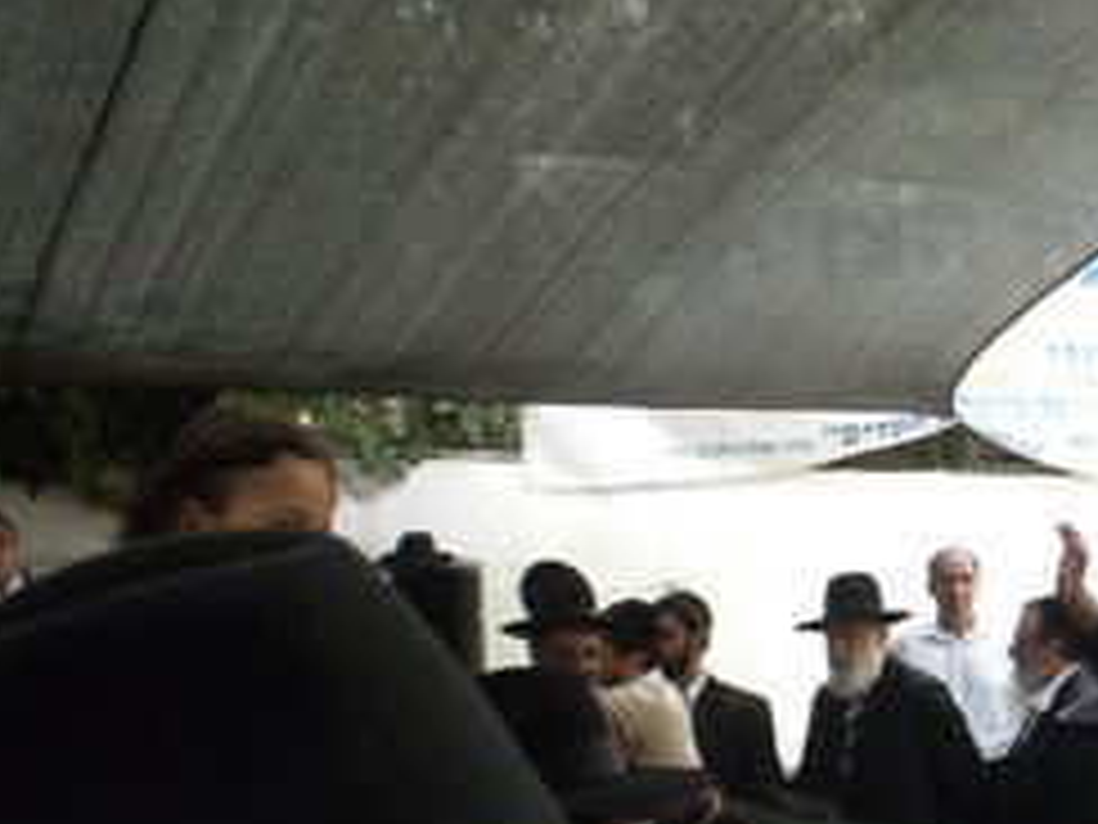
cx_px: 1116
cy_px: 603
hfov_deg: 19.6
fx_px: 3077
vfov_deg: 15.2
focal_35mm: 97
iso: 368
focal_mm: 6.6
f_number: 3.5
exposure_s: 1/500
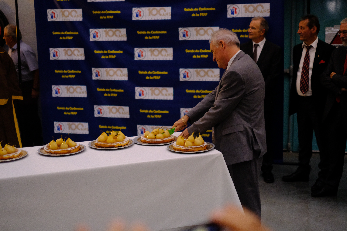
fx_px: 511
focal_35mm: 53
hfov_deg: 37.5
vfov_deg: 25.5
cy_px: 116
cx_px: 174
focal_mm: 35
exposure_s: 1/150
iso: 3200
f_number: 1.4
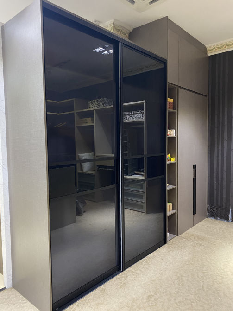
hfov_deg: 53.0
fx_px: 233
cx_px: 116
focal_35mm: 26
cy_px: 156
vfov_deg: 67.3
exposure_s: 1/50
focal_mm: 4.25
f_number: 1.8
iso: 320
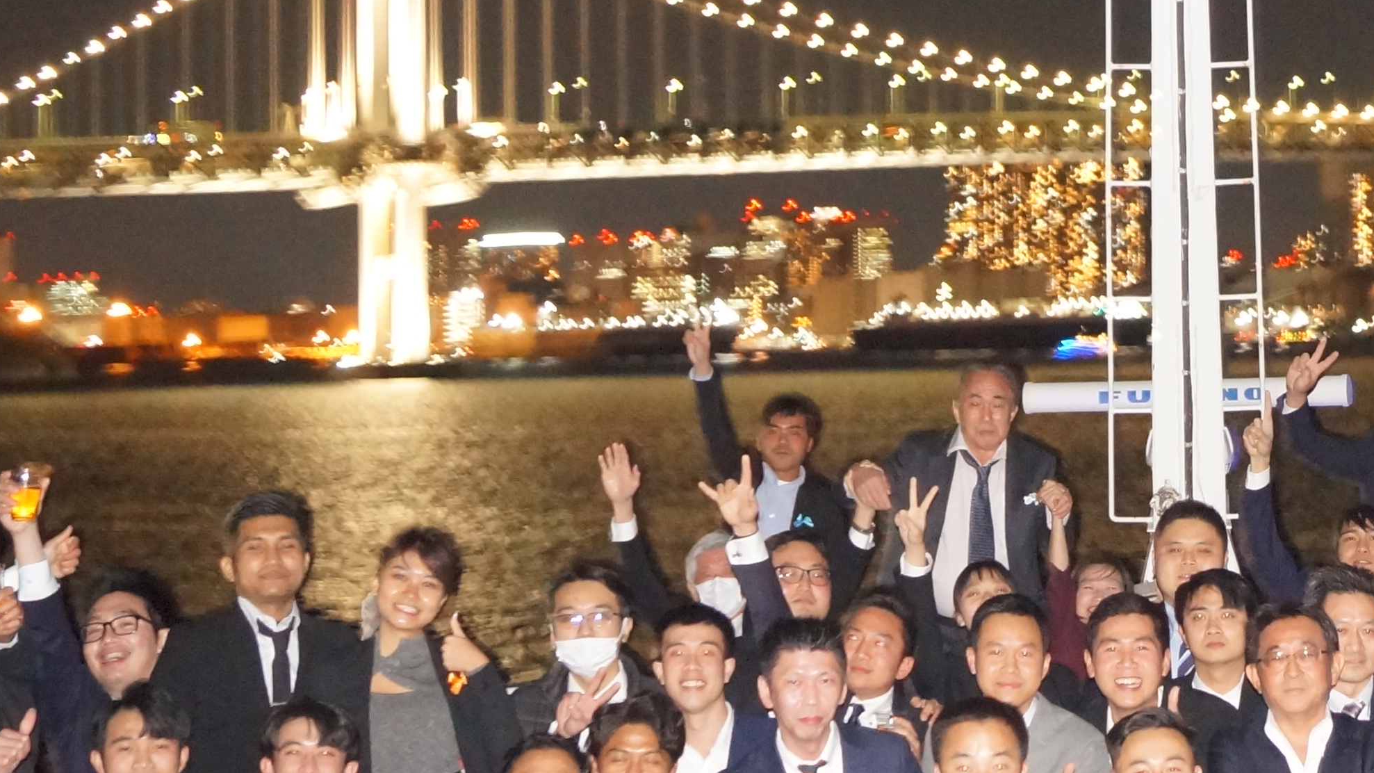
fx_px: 2842
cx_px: 1220
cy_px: 446
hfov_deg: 26.3
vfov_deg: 15.5
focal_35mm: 78
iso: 2500
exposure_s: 1/6
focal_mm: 18
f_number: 3.5
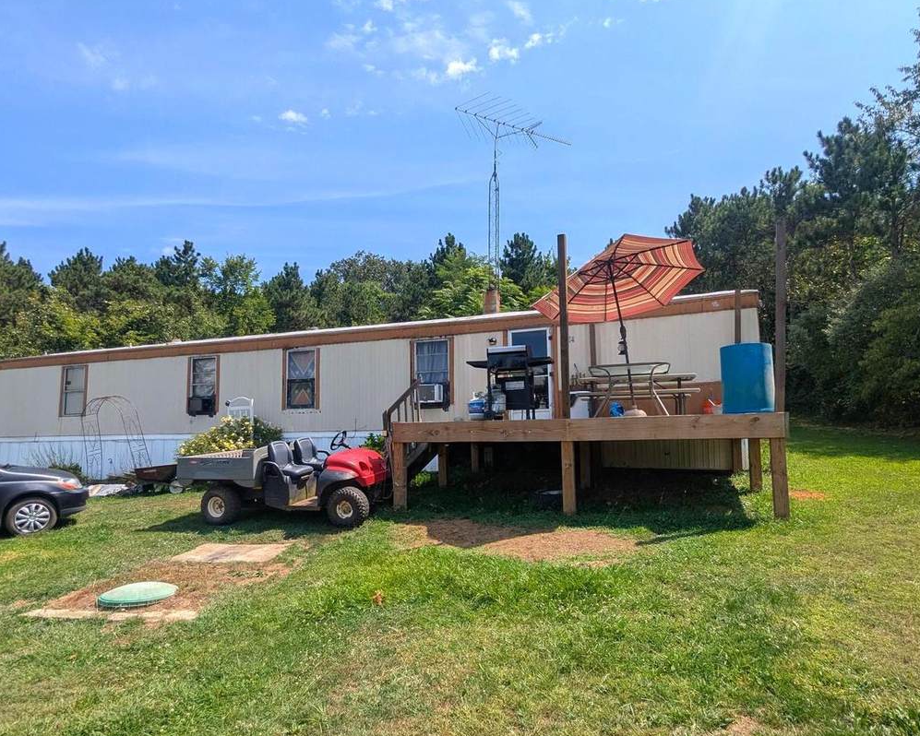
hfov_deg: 80.4
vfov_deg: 68.0
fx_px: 545
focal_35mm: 20
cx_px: 467
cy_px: 393
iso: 51
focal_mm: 2.35
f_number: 2.2
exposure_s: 1/2268
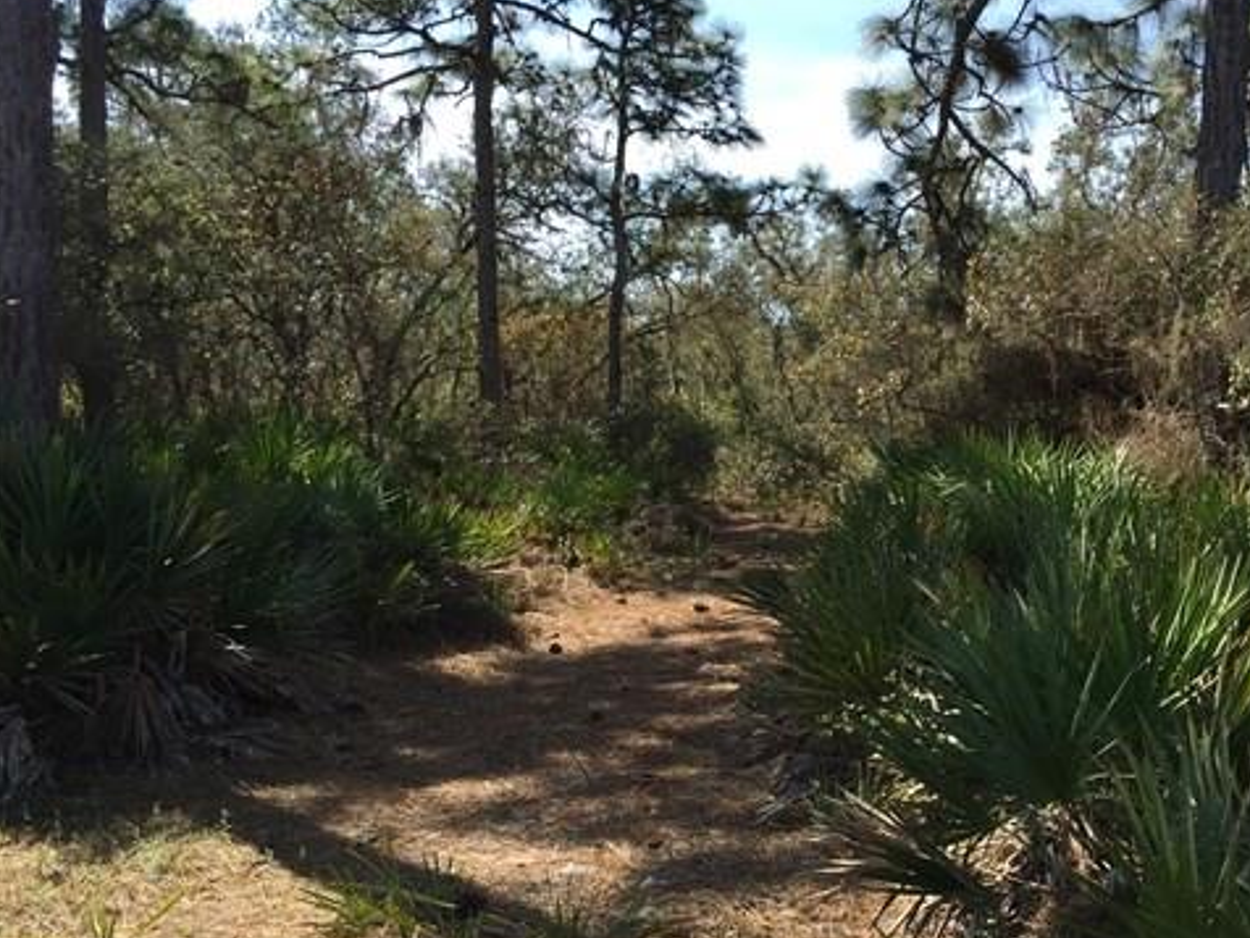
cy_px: 462
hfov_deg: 47.2
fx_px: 1408
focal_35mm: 39
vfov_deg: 36.8
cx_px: 819
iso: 32
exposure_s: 1/964
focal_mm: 4.15
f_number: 2.2
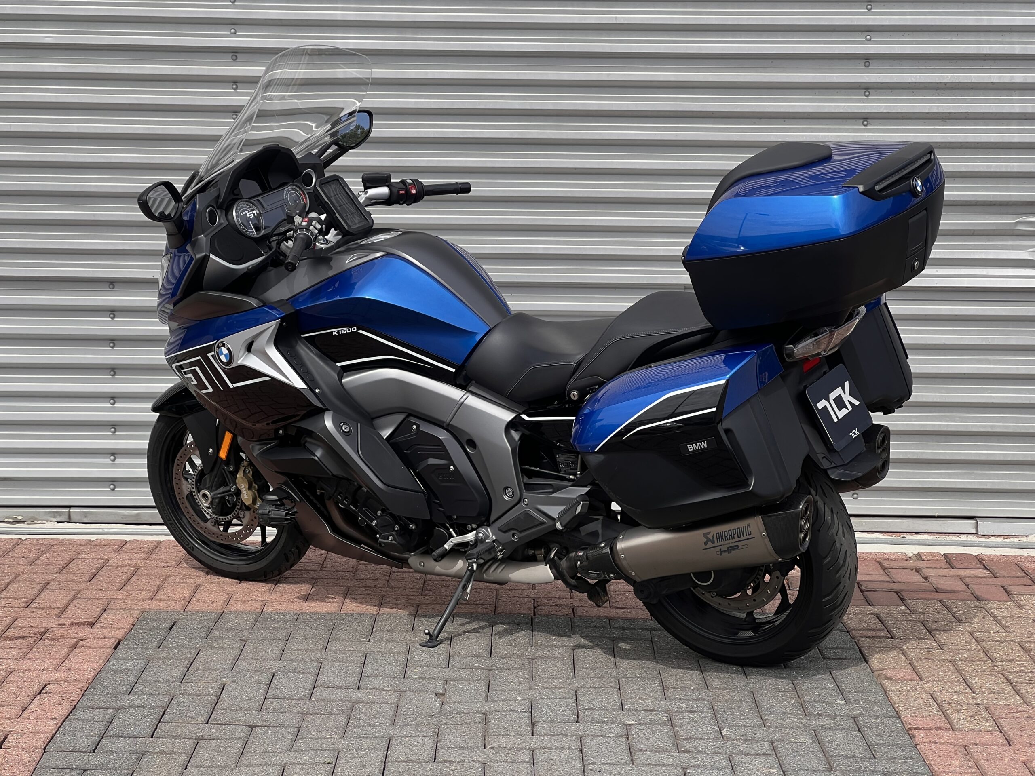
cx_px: 518
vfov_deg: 19.1
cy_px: 388
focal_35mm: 77
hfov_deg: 25.3
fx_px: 2302
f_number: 2.8
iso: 32
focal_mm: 9
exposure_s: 1/275
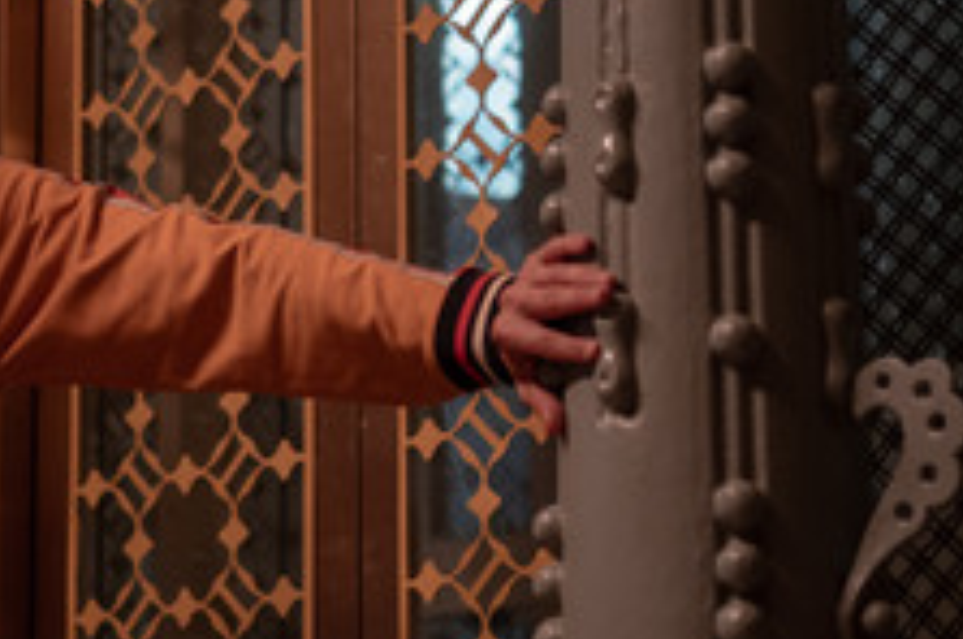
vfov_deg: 11.5
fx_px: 3179
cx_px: 4
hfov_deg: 16.9
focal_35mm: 119
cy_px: 352
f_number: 1.6
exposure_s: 1/160
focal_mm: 35
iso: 800
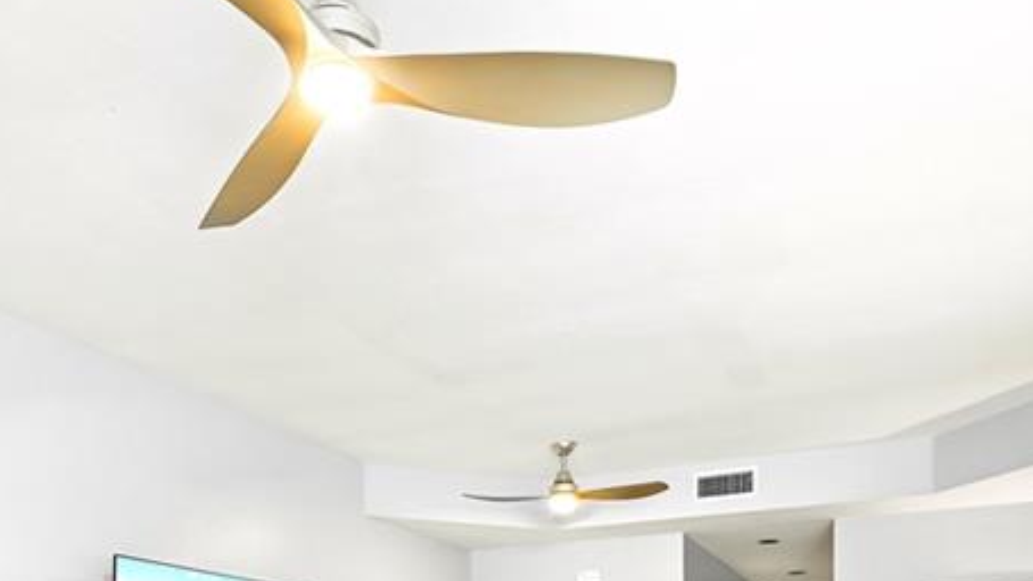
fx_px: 904
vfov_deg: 30.8
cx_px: 393
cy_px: 675
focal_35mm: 33
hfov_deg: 58.8
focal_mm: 14
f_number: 8
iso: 100
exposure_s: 1.3
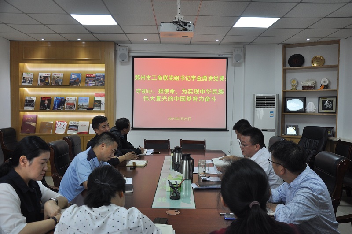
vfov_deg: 41.6
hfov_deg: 59.6
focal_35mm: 32
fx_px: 308
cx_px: 176
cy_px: 117
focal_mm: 21
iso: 400
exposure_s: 1/100
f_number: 5
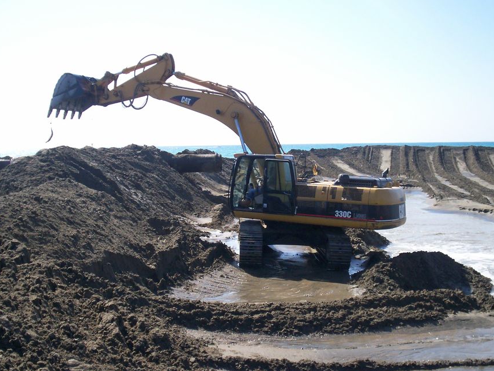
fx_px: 614
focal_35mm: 43
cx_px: 251
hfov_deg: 43.8
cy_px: 203
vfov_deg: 33.6
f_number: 4.5
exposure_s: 1/473
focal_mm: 5.9
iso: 100
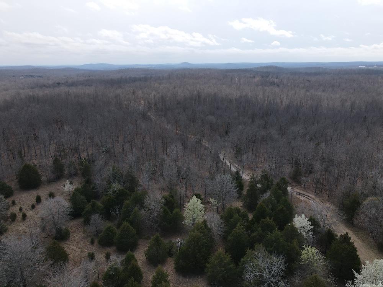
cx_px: 192
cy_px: 144
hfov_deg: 71.6
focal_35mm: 24
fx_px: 266
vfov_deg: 56.8
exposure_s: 1/50
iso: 100
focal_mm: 4.5
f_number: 2.8
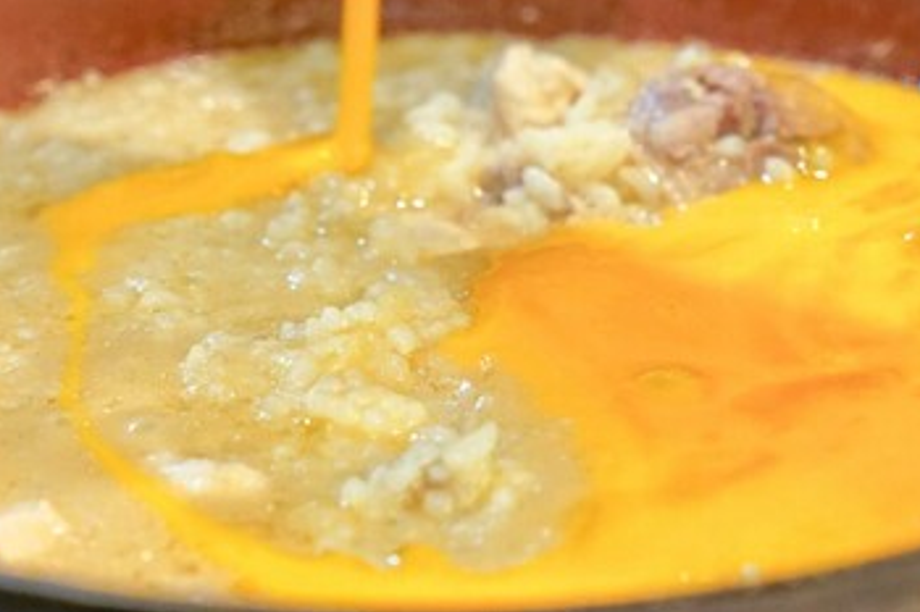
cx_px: 715
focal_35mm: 165
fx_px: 4214
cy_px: 152
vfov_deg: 8.3
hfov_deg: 12.4
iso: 4000
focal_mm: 68
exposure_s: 1/80
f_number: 4
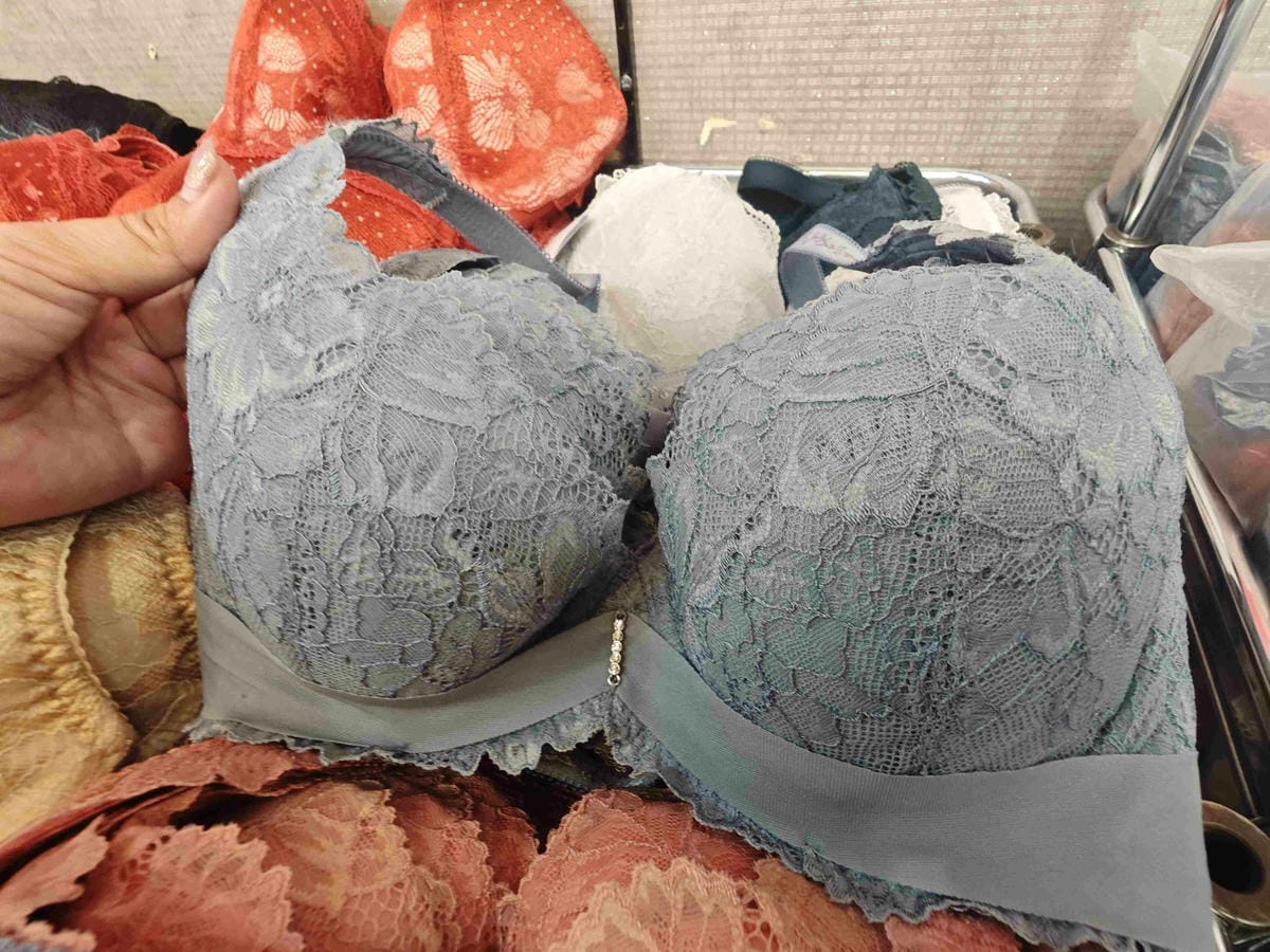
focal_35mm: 17
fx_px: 624
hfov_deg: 91.0
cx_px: 635
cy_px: 476
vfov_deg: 74.7
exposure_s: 1/60
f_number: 1.8
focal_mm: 2.03
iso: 160
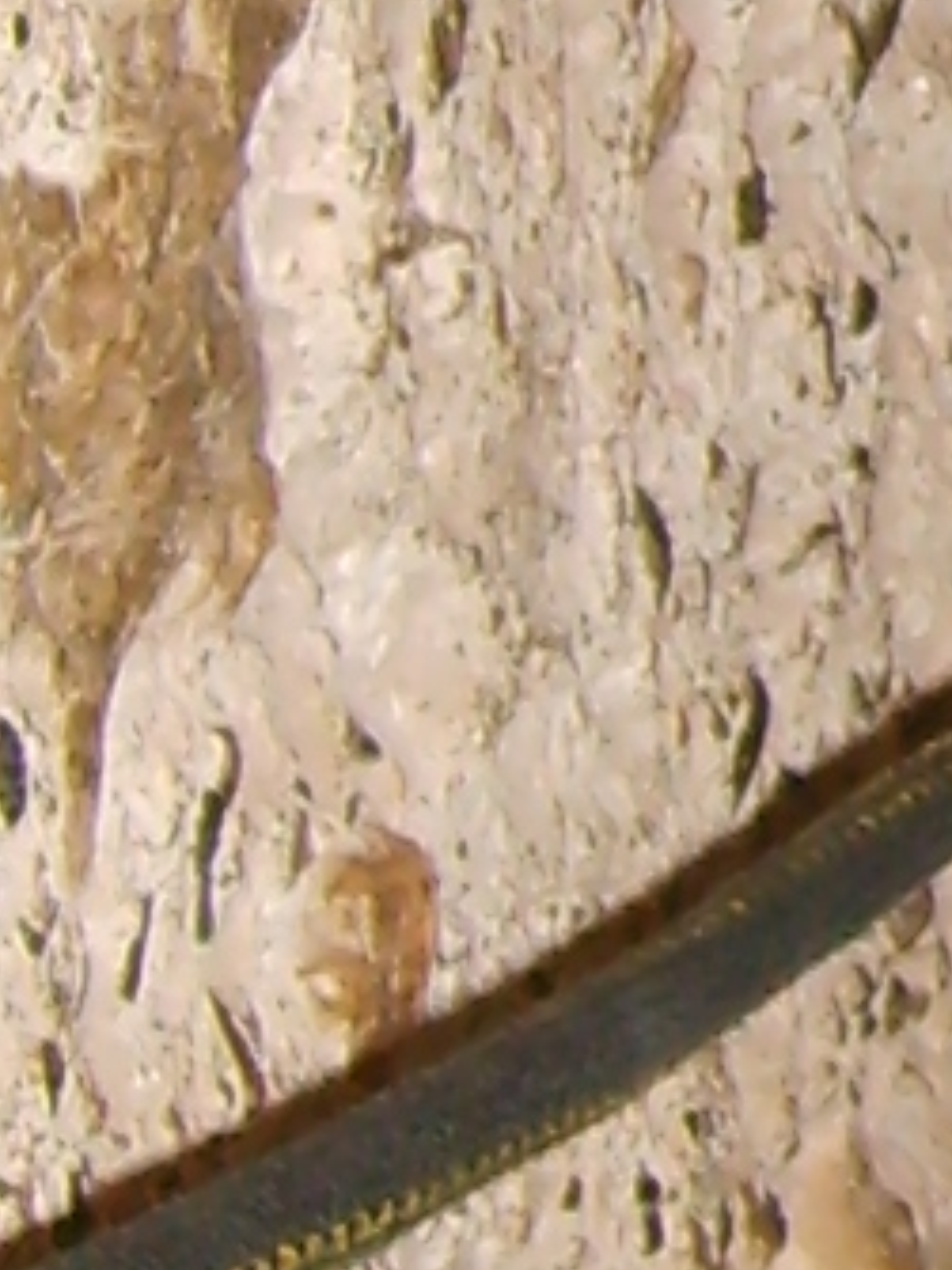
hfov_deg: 5.1
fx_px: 9944
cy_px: -432
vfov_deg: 7.2
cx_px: 3281
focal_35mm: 271
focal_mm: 5.8
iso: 104
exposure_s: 1/30
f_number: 2.8
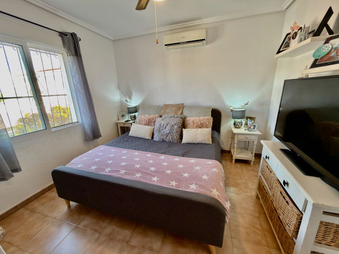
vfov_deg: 85.6
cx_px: 170
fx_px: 137
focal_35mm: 14
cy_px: 127
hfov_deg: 102.1
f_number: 2.2
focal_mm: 2.22
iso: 50
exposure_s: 1/25
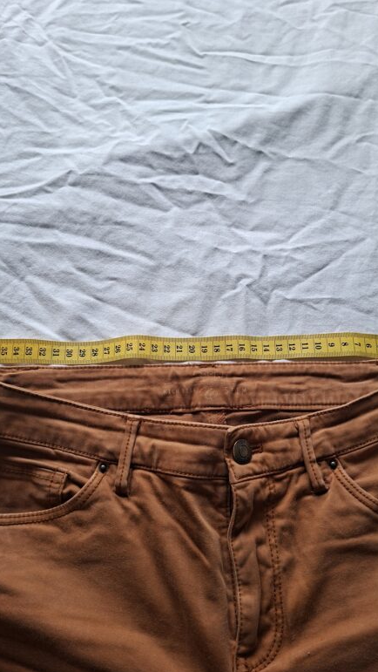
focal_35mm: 26
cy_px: 334
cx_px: 203
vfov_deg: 71.9
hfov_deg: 44.4
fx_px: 463
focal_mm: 5.54
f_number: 1.8
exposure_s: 1/100
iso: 64
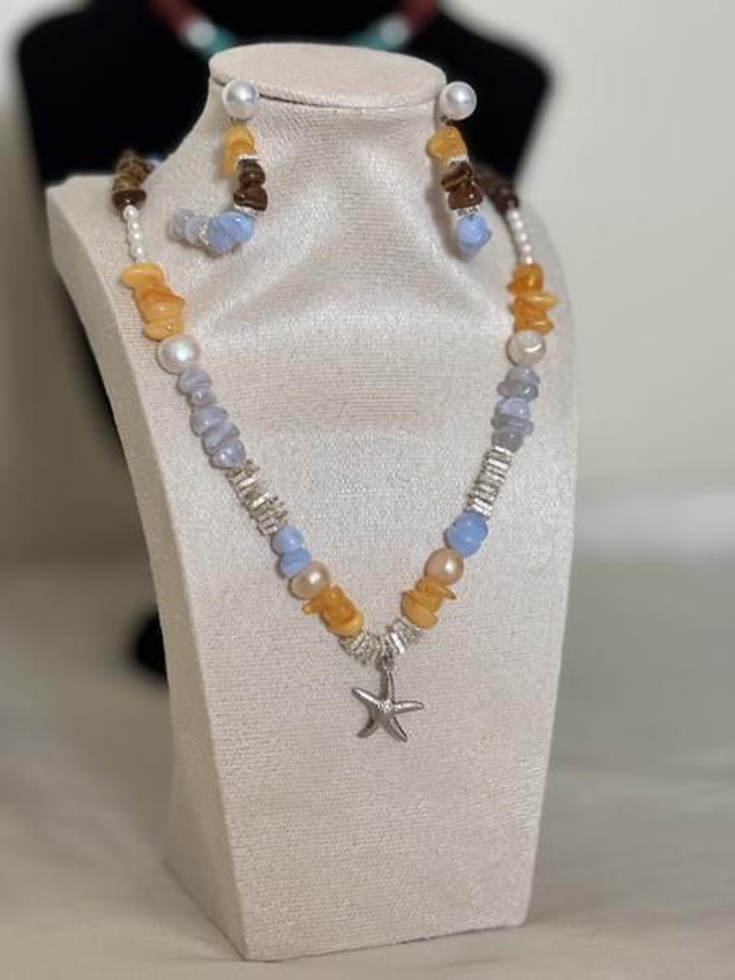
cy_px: 490
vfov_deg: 36.8
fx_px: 1472
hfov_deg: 28.0
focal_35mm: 52
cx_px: 368
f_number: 1.6
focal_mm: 5.96
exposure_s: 1/121
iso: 50
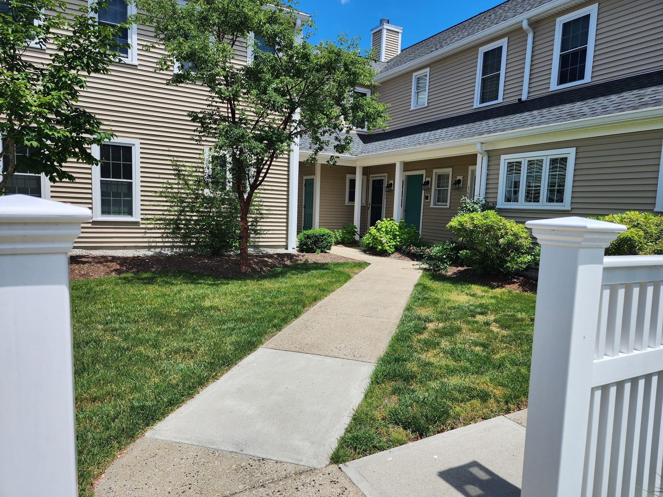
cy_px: 248
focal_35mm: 23
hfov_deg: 73.9
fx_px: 441
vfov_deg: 58.9
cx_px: 332
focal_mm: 6.4
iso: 12
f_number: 1.8
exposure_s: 1/1076
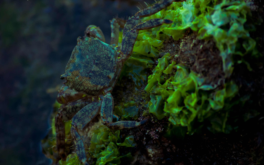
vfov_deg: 4.1
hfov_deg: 6.6
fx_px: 2281
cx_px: 133
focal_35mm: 317
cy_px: 81
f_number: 5.6
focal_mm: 200
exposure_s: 1/160
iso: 400
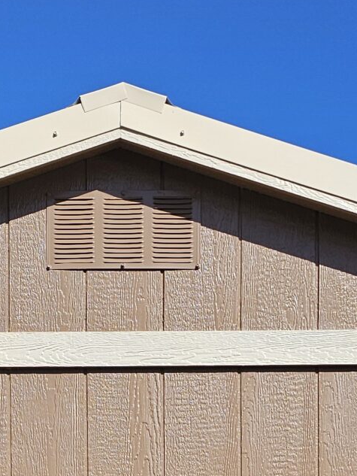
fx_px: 1278
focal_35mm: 93
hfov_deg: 15.8
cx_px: 105
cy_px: 765
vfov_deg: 18.2
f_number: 1.7
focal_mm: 6.3
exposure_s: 1/2000
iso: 25
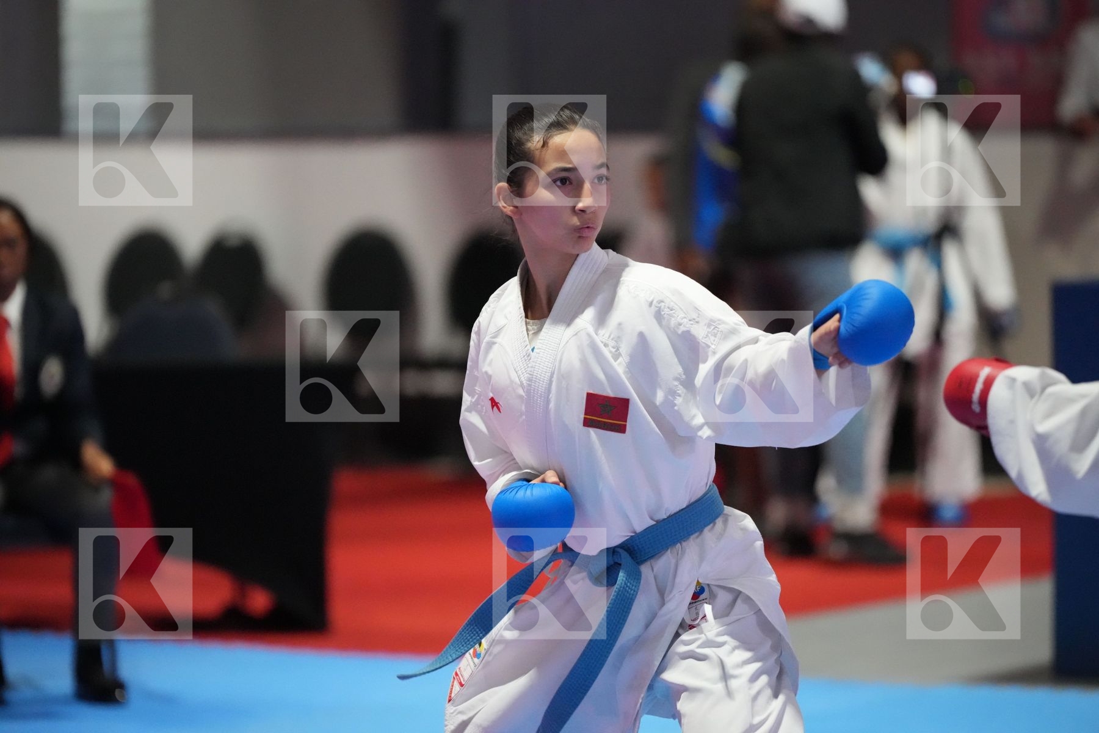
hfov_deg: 10.3
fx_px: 6105
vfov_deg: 6.9
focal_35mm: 200
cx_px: 550
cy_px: 366
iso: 12800
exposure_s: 1/800
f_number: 2.8
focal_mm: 200
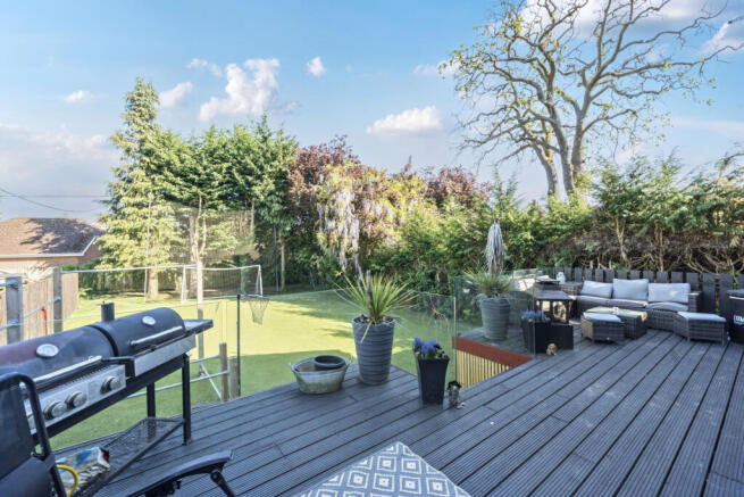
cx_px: 372
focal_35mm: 14
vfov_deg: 81.2
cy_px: 248
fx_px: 289
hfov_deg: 104.2
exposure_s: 1/160
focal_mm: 14
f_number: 8
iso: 400
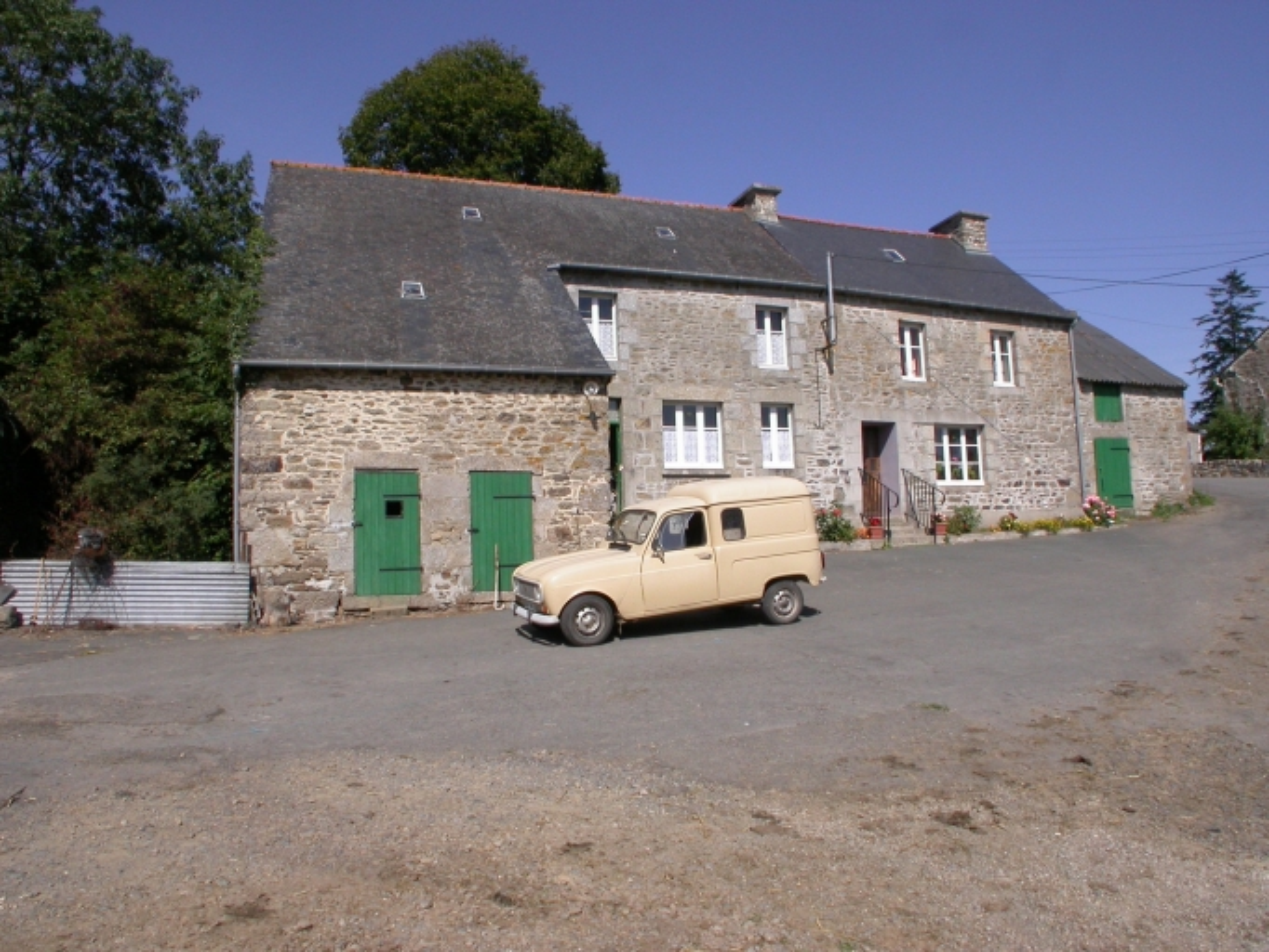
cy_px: 476
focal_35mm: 38
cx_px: 634
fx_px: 1394
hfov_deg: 49.0
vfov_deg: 37.7
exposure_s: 1/471
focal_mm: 7.85
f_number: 7.5
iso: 100
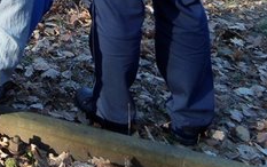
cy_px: -70
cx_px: -66
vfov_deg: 16.9
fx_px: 517
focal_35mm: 71
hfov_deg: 25.5
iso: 80
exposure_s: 1/60
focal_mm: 4
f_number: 3.2
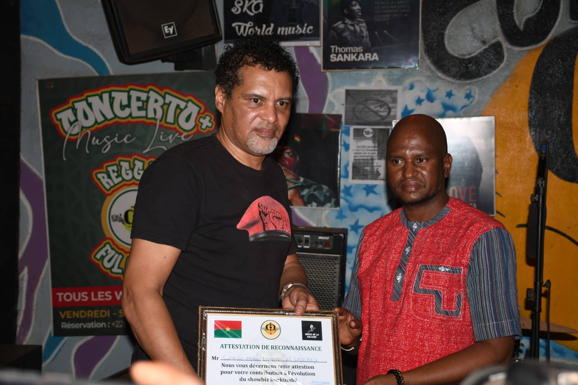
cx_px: 289
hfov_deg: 38.2
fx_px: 835
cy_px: 192
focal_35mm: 52
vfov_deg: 26.0
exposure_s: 1/60
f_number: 4.2
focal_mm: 35
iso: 100
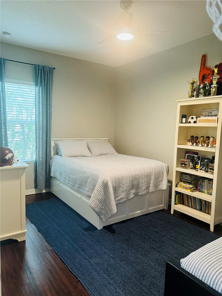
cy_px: 148
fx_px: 205
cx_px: 111
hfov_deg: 56.8
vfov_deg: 71.6
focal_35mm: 24
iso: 400
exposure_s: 1/60
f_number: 1.78
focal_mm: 6.86
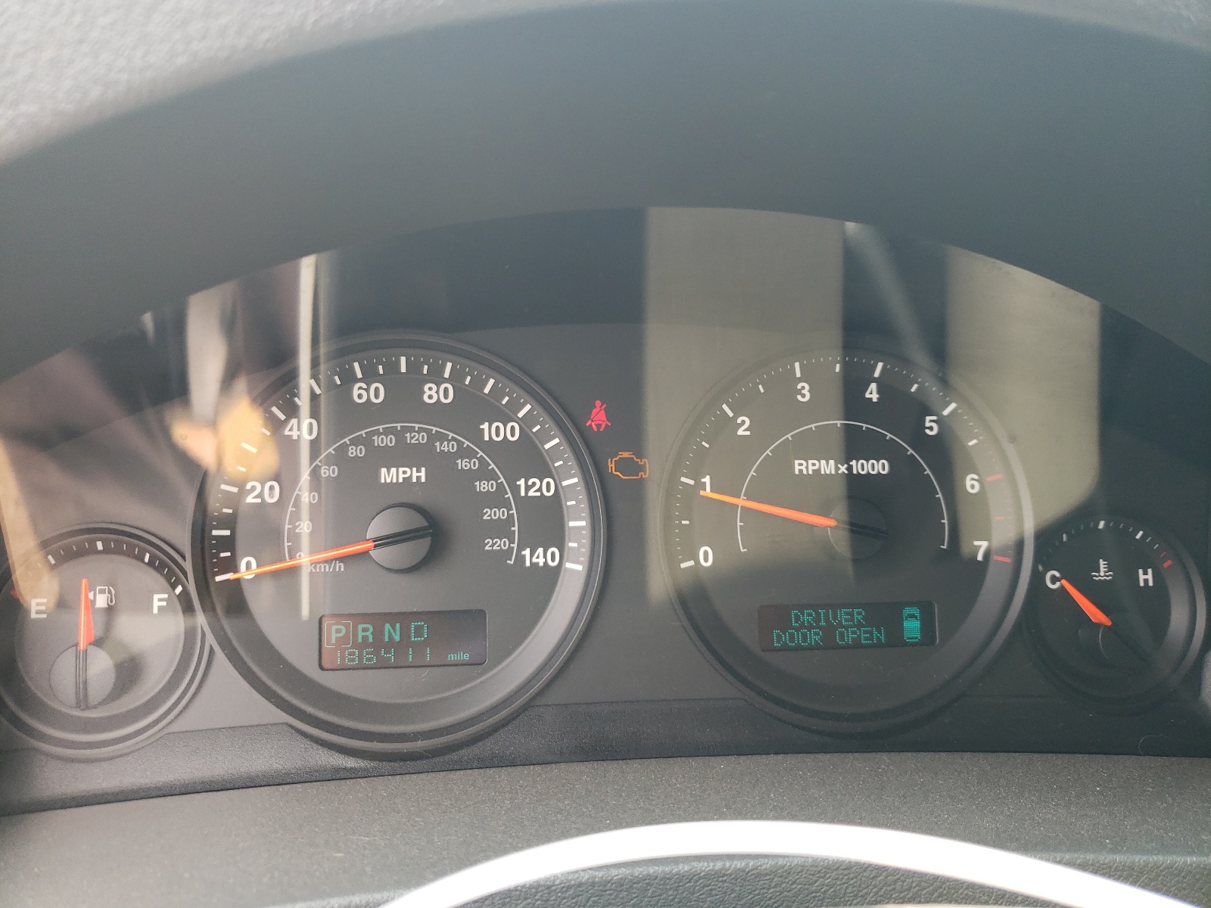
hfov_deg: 67.3
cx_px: 606
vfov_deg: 53.1
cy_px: 454
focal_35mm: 26
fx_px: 910
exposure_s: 1/147
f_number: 1.5
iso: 50
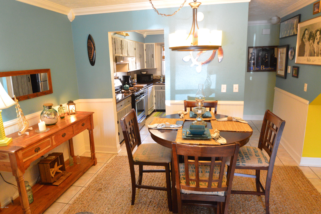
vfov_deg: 53.0
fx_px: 214
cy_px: 107
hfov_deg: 73.8
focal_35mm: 24
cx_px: 160
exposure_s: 1/60
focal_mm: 16
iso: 2000
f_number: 4
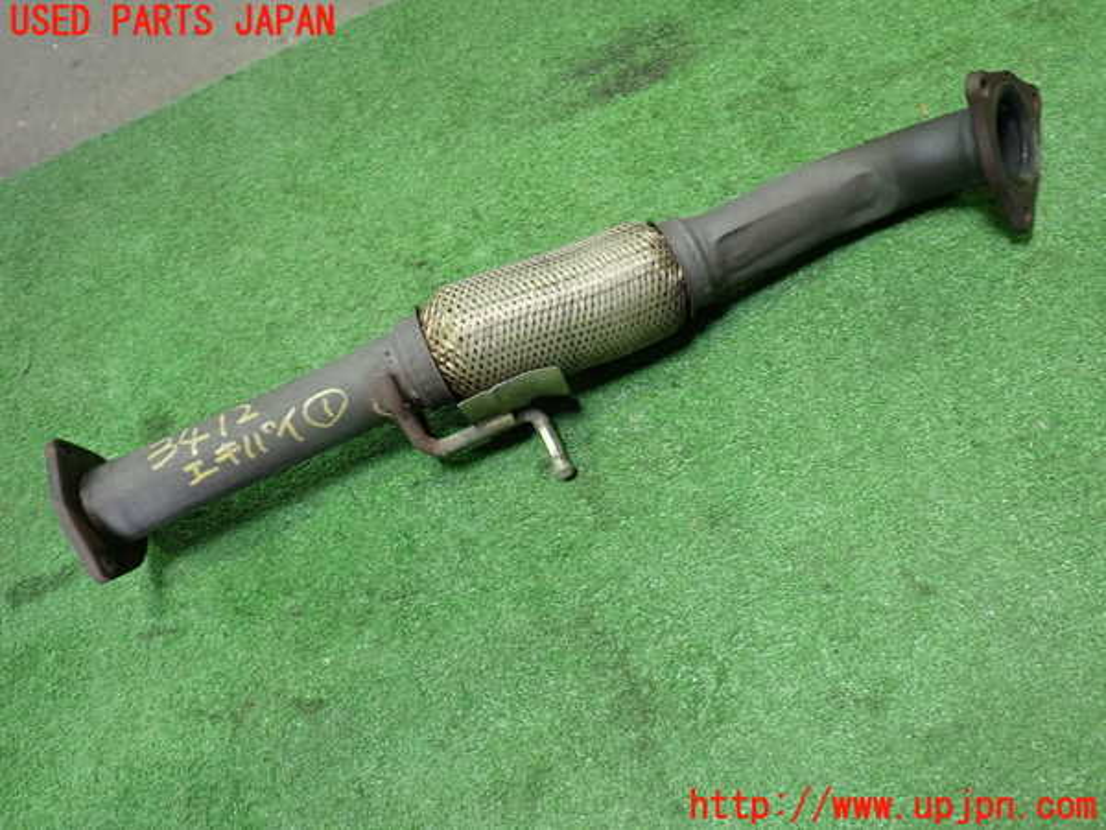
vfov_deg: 46.8
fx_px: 959
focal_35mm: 30
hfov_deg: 60.0
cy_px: 415
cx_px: 553
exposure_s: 1/30
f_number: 2.3
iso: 250
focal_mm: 5.4
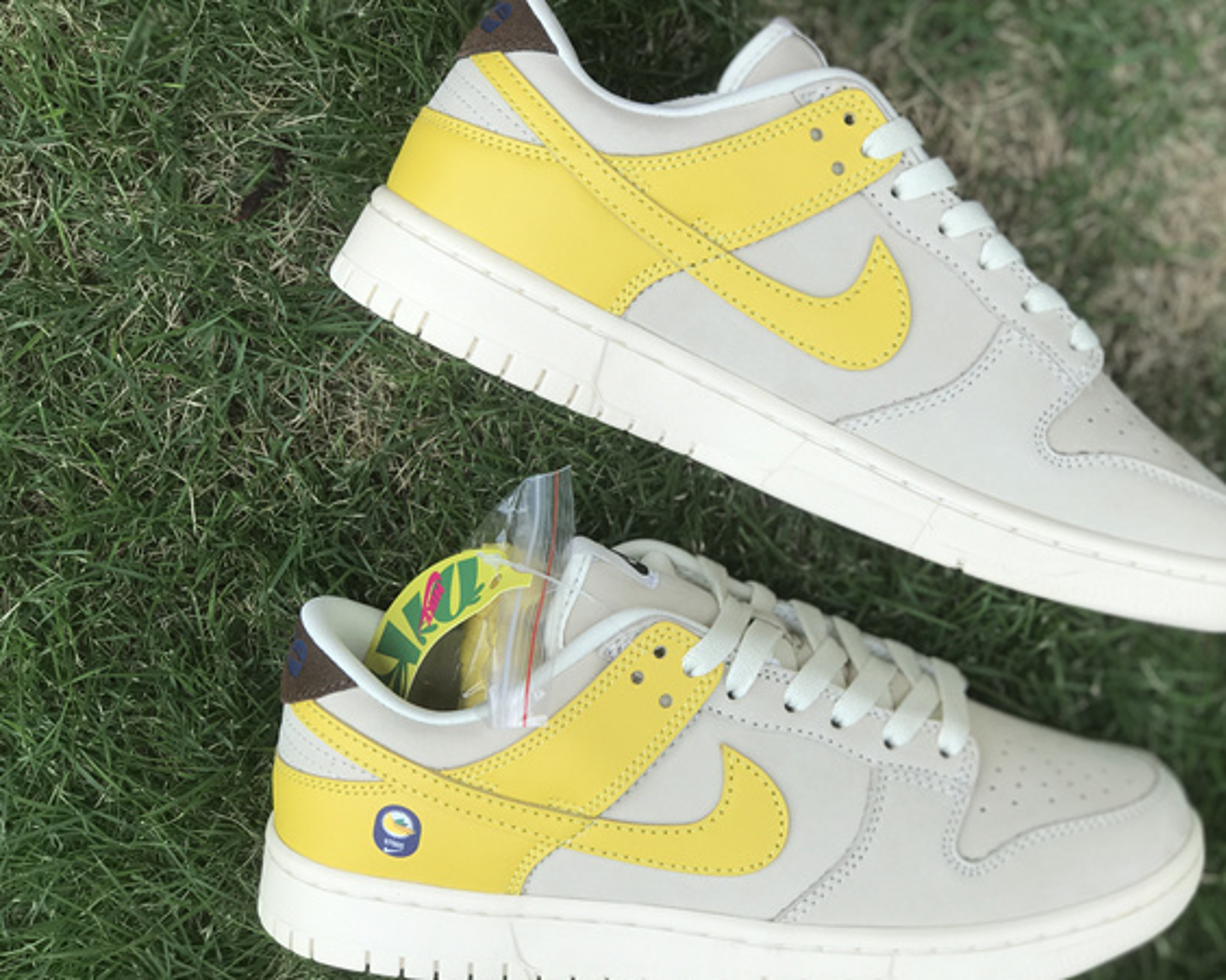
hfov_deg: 26.0
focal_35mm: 73
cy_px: 516
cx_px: 735
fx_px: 2648
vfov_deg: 21.0
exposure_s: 1/339
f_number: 2.8
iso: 20
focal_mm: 6.6
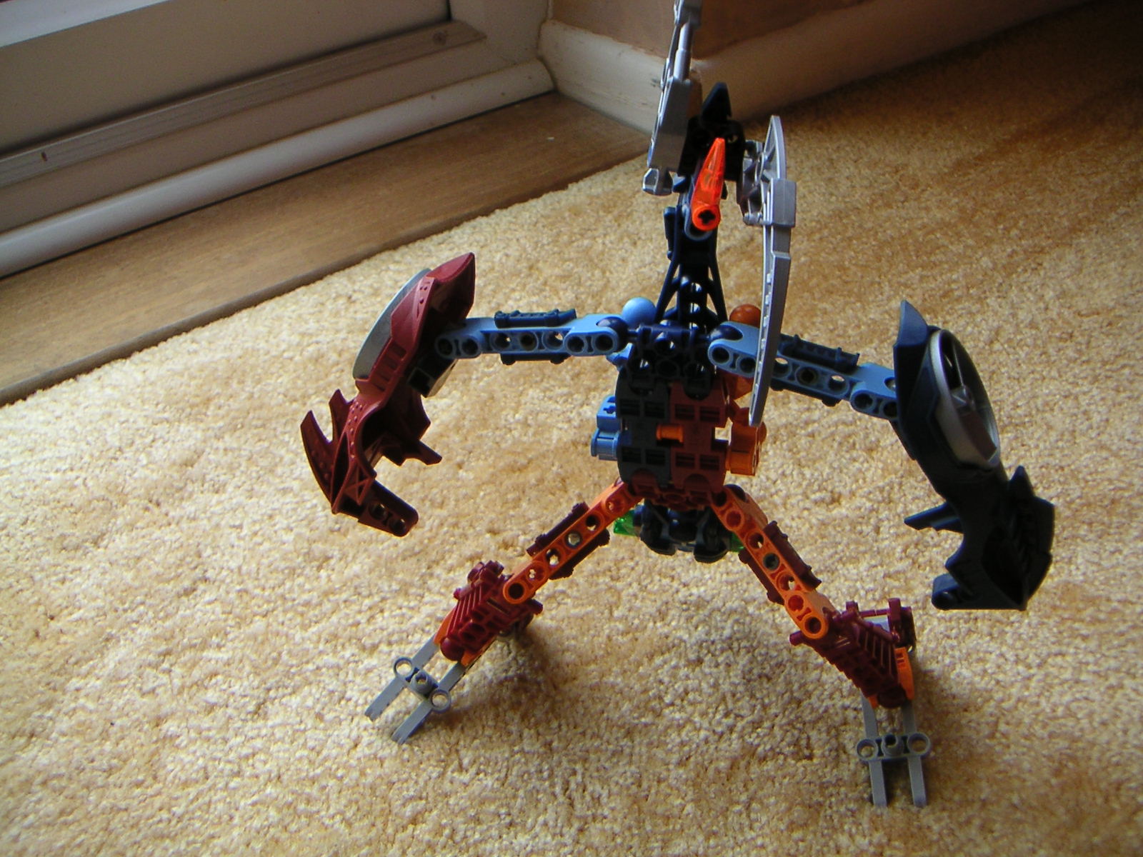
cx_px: 572
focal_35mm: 39
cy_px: 428
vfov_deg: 36.8
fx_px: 1288
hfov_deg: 47.9
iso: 64
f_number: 2.9
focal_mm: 5.1
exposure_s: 1/45
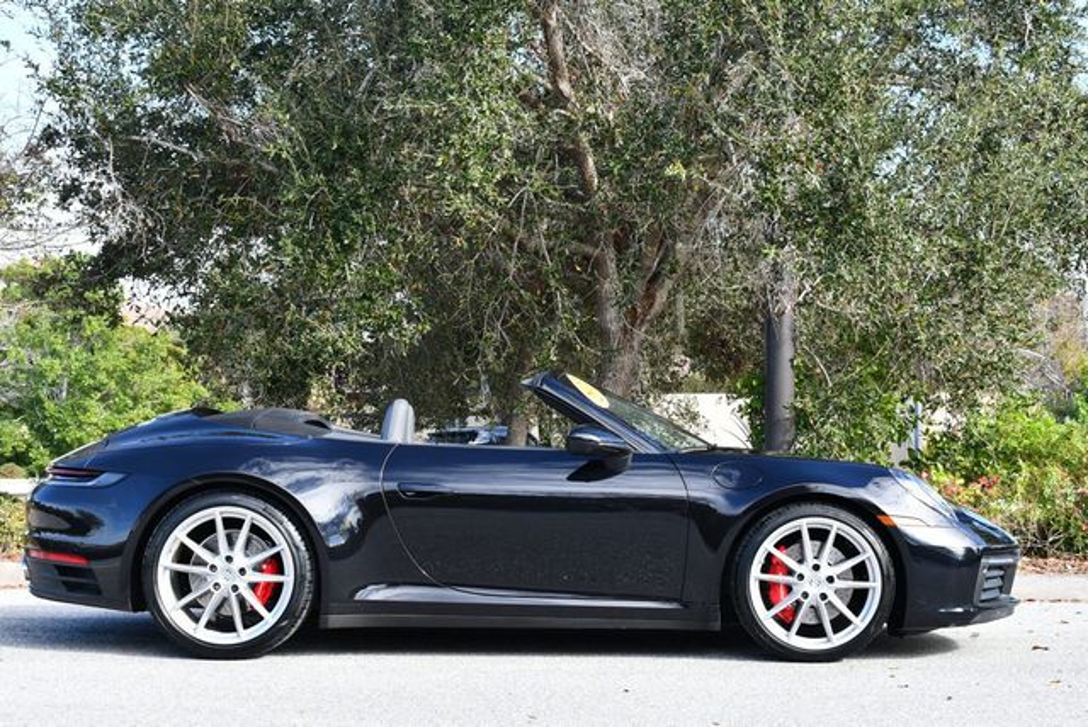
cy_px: 364
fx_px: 1875
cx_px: 544
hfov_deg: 32.4
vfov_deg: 22.0
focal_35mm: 62
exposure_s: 1/250
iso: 220
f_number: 5.6
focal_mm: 31
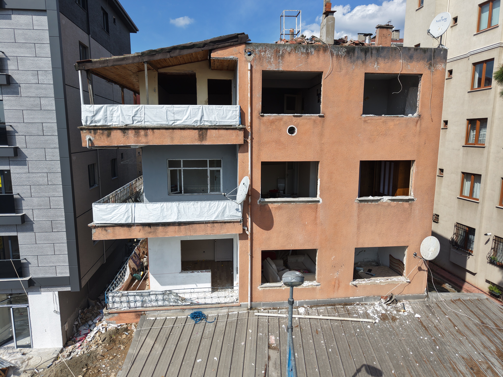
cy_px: 188
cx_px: 252
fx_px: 349
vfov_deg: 56.8
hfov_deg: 71.6
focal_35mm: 24
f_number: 1.8
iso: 110
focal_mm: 8.67
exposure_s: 1/4000
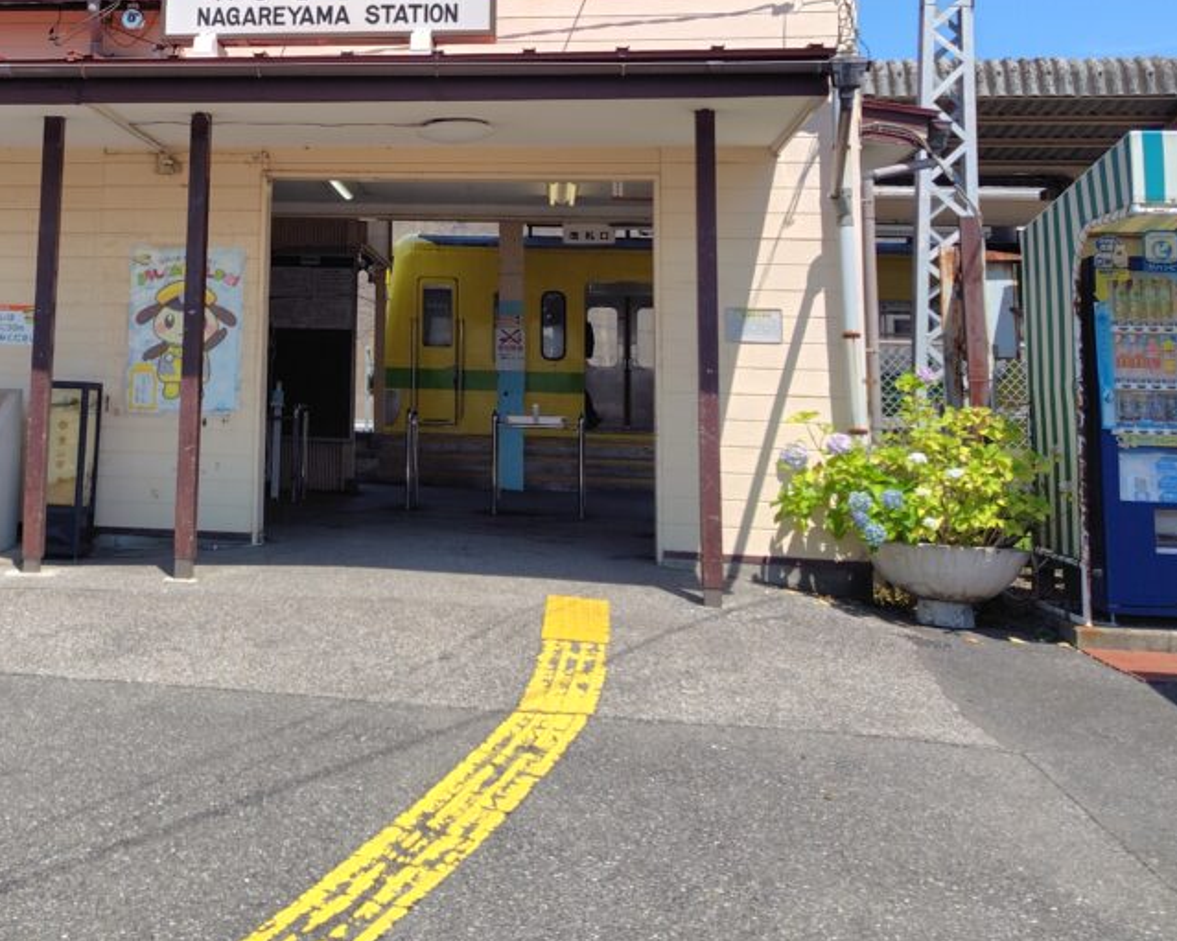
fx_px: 1567
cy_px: 153
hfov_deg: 39.6
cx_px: 247
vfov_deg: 32.3
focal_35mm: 45
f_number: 1.9
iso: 50
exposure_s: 1/1907
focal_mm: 5.6
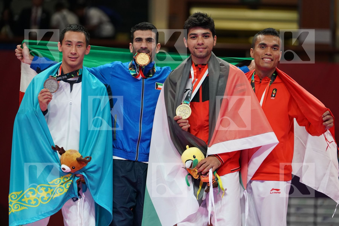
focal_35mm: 230
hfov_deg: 9.0
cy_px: 113
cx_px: 170
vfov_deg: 6.0
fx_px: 2166
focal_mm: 230
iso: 2500
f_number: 4
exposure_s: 1/500
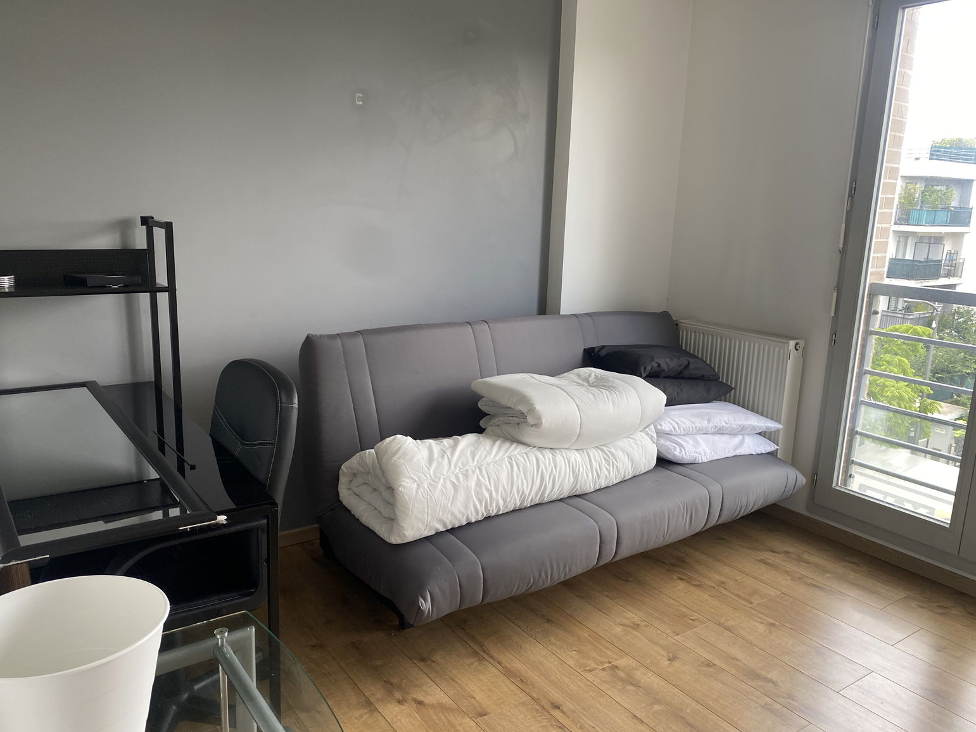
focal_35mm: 27
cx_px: 500
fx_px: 761
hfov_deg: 65.3
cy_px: 361
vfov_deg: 51.4
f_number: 1.8
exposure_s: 1/100
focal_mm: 4.25
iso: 100
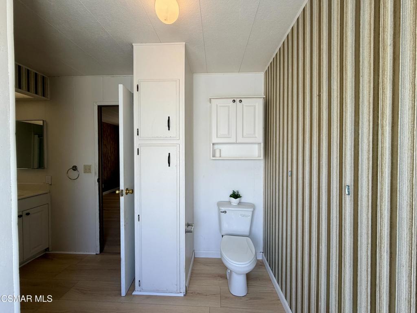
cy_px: 156
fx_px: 169
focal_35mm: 14
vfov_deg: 85.7
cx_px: 208
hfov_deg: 102.1
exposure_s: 1/120
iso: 80
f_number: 2.2
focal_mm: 2.22
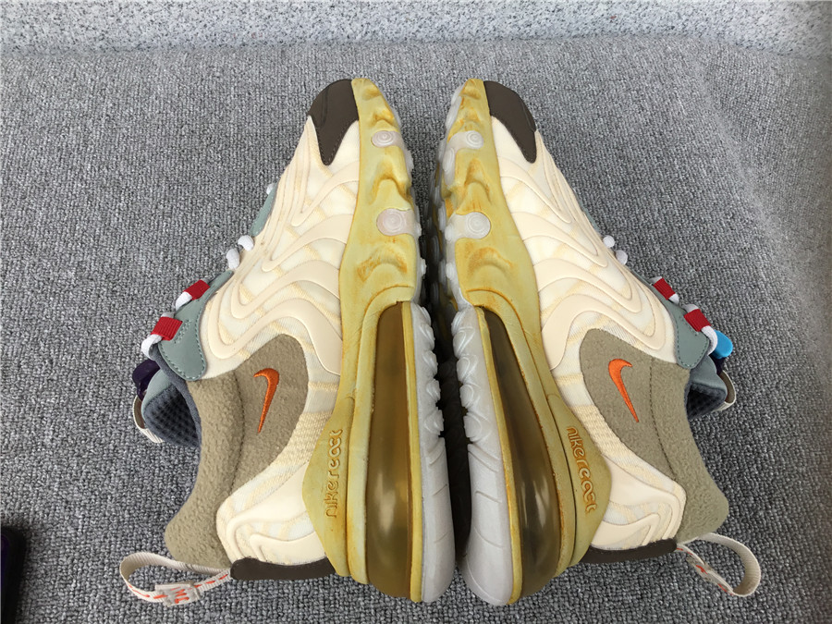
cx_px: 416
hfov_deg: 58.4
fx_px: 745
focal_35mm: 31
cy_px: 312
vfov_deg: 45.4
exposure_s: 1/188
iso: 25
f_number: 2.4
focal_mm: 3.3
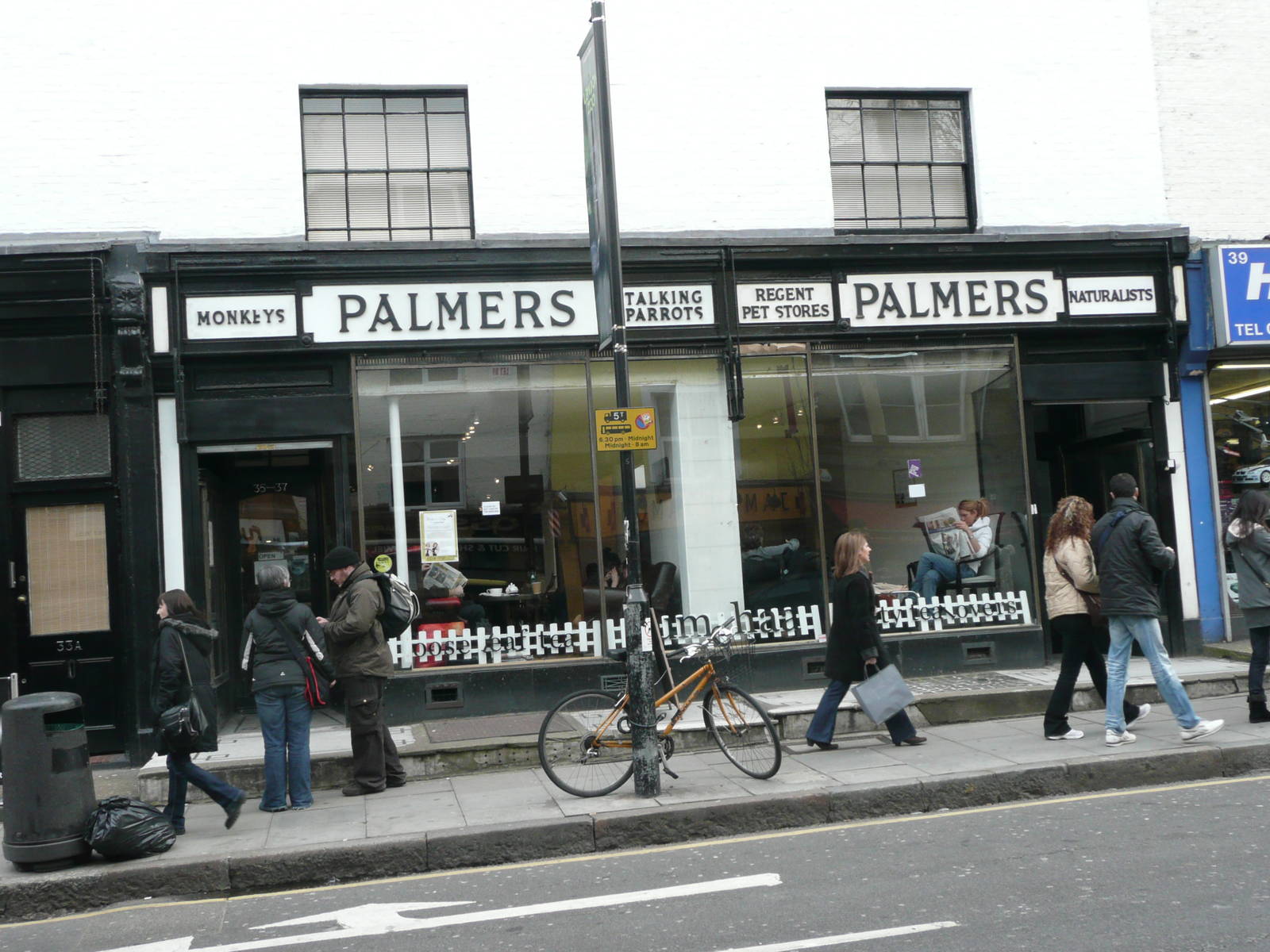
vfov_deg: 36.0
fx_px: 1468
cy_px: 476
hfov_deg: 46.8
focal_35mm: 40
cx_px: 635
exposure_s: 1/125
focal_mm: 6.5
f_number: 3.9
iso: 160
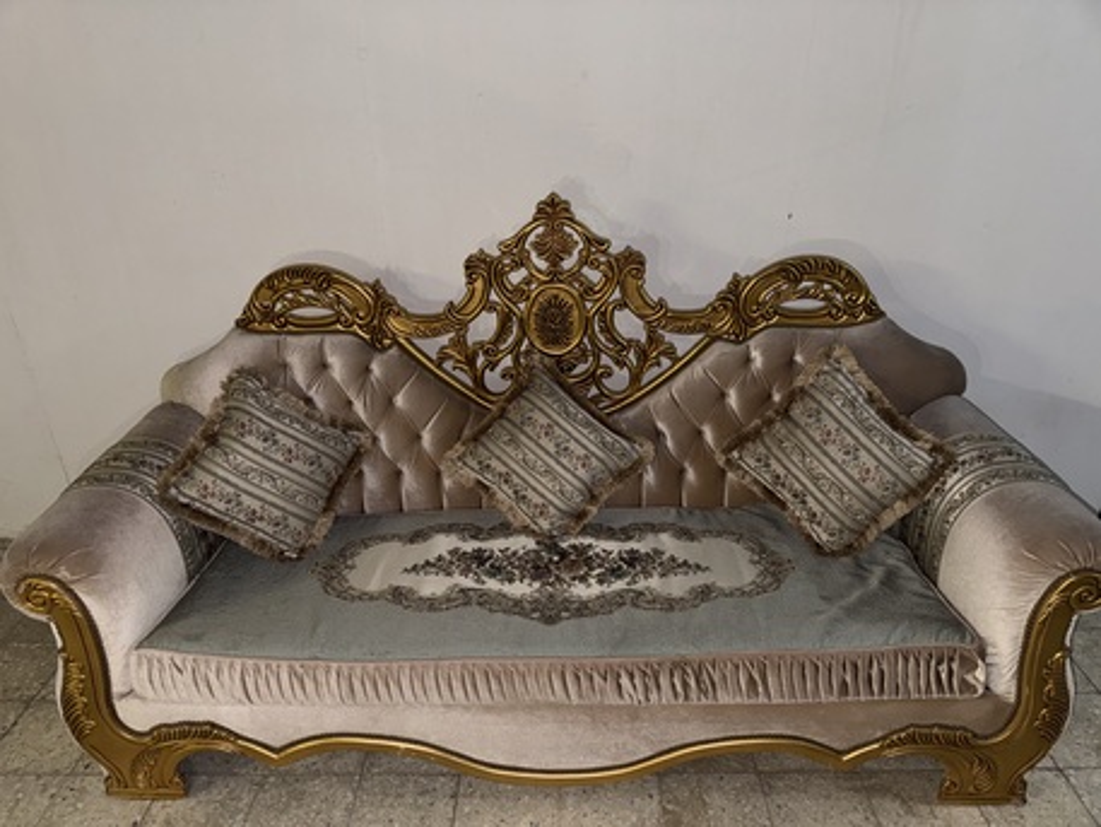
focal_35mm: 24
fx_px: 764
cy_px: 414
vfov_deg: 56.8
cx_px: 550
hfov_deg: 71.6
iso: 80
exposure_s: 1/14
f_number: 1.78
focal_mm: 6.76
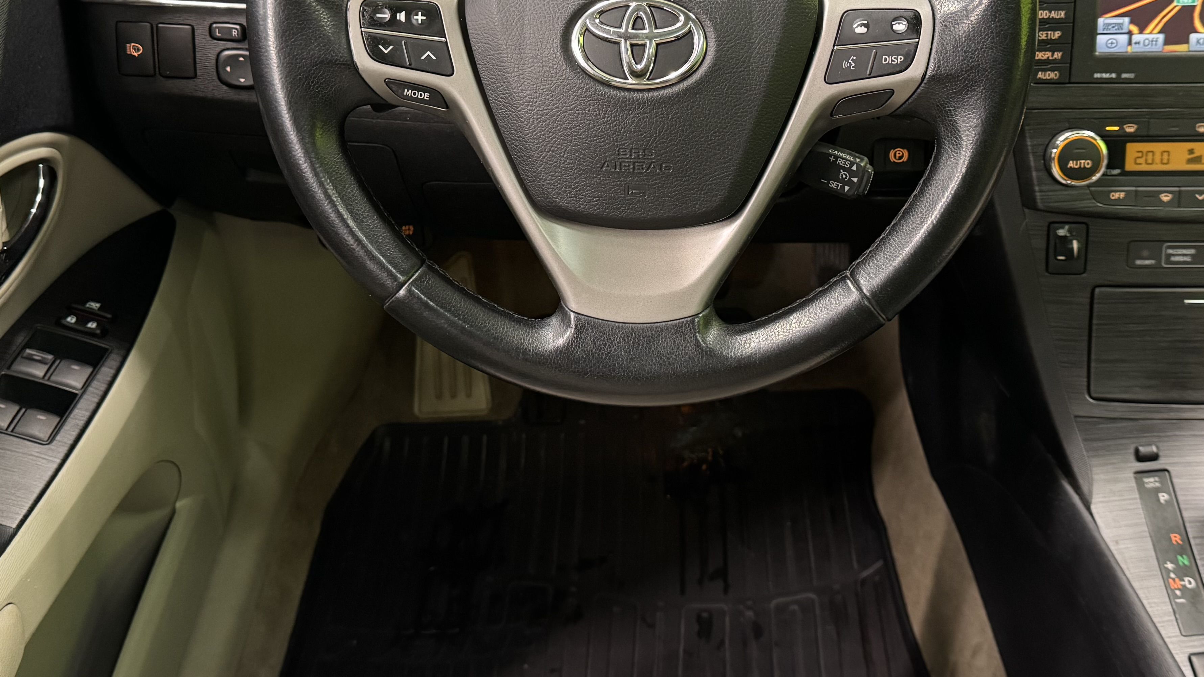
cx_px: 663
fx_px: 1341
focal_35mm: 42
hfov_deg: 48.3
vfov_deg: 28.1
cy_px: 216
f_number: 1.78
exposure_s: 1/33
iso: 640
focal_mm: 6.76
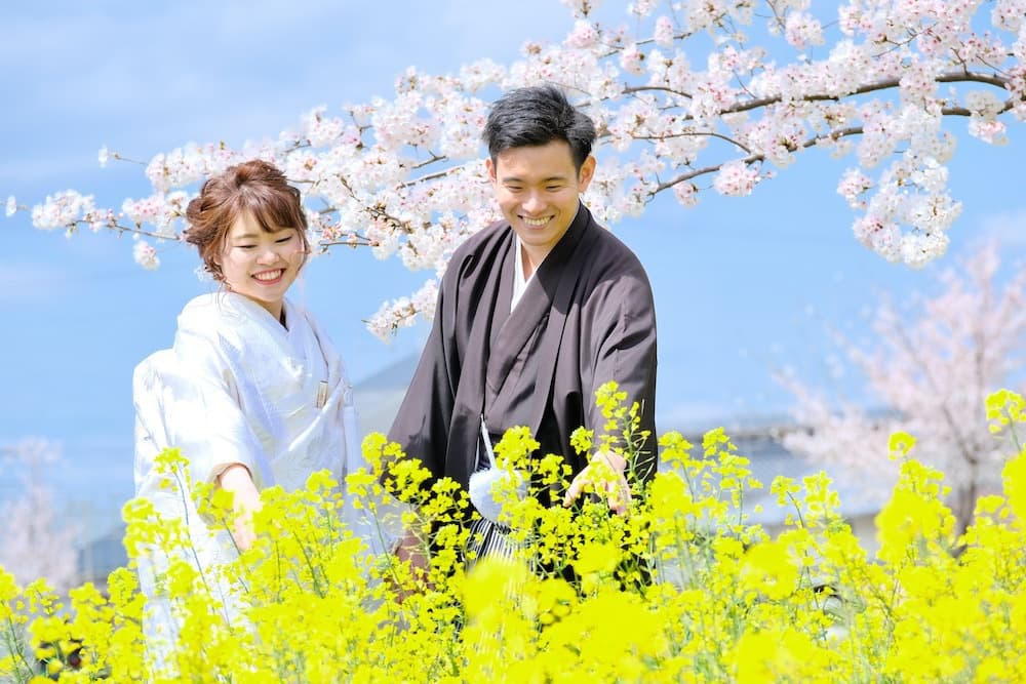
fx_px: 5985
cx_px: 513
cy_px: 342
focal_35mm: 210
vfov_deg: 6.5
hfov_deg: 9.8
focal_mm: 140
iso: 800
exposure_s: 1/640
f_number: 6.4
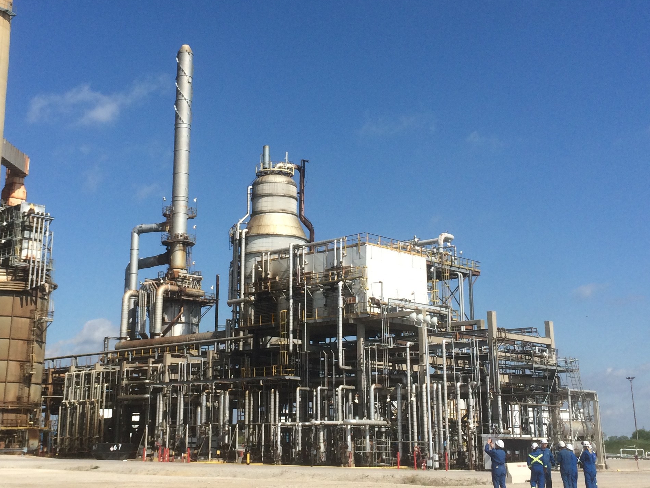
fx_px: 939
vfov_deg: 28.9
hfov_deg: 38.1
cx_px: 290
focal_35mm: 50
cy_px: 164
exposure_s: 1/3165
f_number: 2.2
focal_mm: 4.15
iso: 32
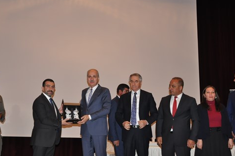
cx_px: 90
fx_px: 319
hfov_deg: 40.2
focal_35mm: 49
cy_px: 83
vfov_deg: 27.4
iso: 800
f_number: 3.8
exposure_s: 1/60
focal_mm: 24
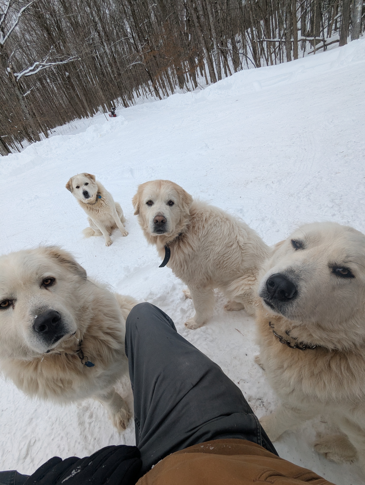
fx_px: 224
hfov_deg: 78.2
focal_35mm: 16
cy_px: 242
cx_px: 182
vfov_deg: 94.4
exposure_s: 1/1018
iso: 66
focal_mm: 2.35
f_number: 2.2
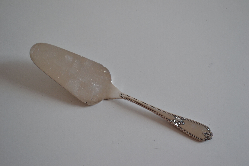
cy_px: 83
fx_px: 353
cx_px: 124
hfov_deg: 38.9
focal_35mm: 51
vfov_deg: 26.5
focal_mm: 34
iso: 400
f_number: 5
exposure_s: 1/50
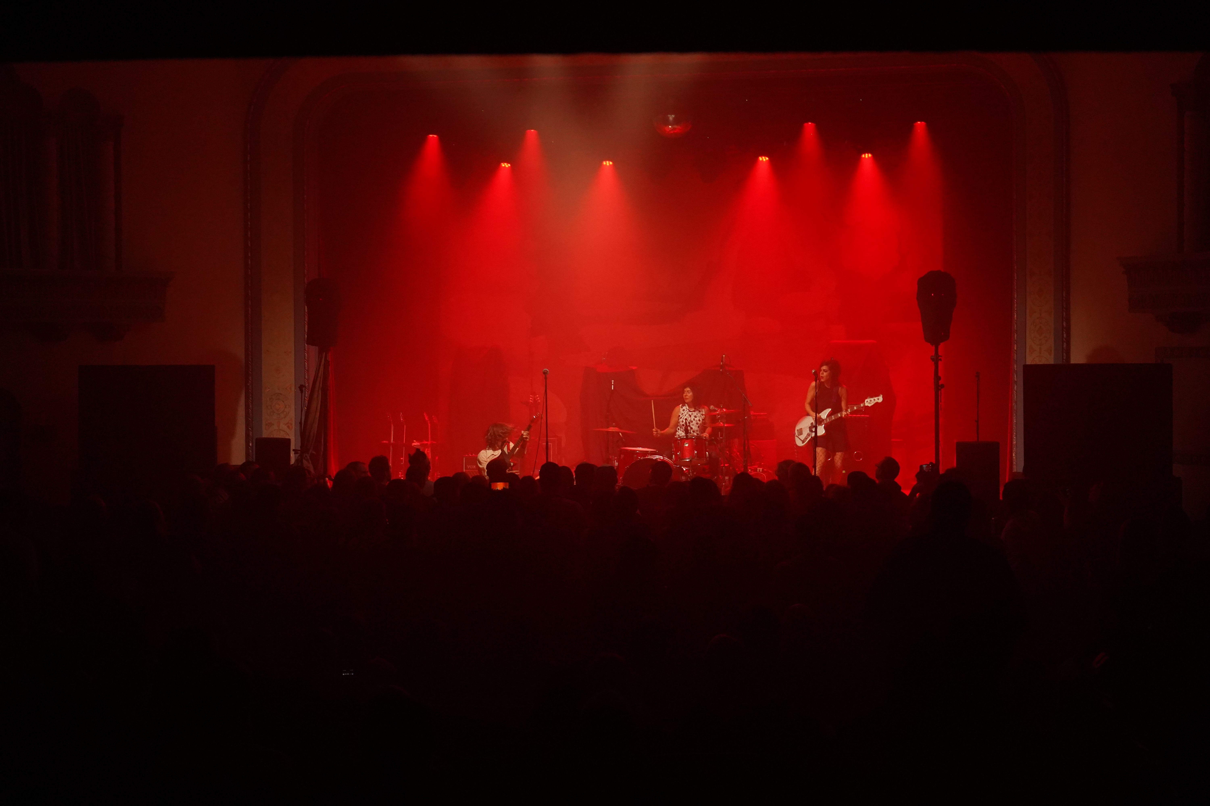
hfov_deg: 36.9
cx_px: 605
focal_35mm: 54
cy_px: 403
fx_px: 1815
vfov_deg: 25.1
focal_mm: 54
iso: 6400
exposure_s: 1/160
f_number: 4
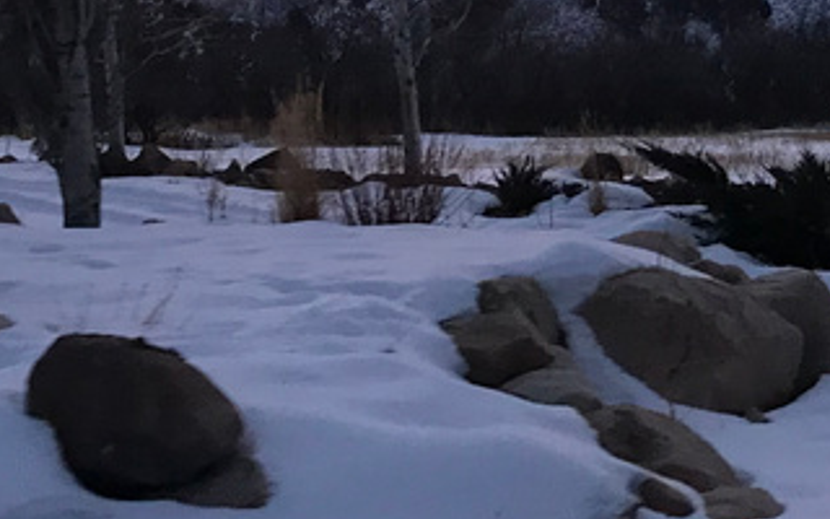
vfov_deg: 13.4
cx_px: 410
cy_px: -114
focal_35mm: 95
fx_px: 2149
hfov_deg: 21.9
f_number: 1.8
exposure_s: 1/30
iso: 32
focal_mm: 3.99
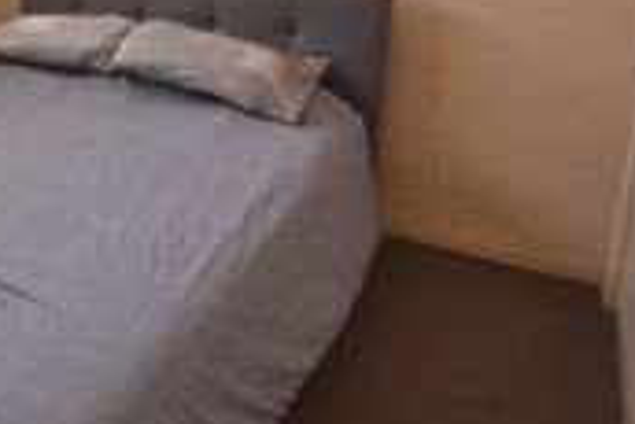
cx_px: 78
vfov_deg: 30.9
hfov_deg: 43.7
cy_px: 24
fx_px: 724
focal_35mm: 41
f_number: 3.5
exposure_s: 1/60
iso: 800
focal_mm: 10
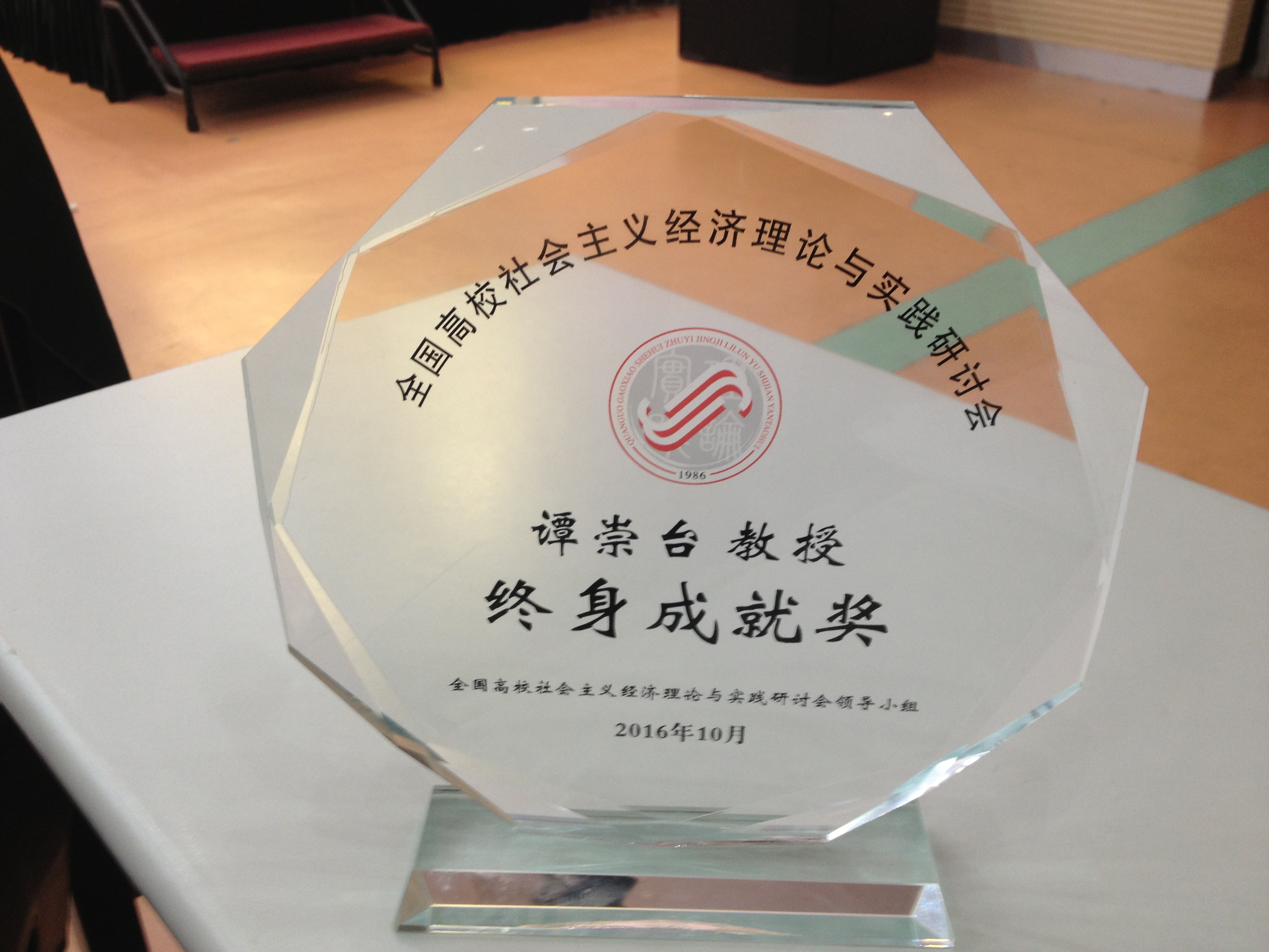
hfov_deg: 52.6
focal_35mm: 35
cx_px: 634
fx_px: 1283
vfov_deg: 40.7
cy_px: 476
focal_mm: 4.28
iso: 50
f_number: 2.4
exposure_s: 1/20
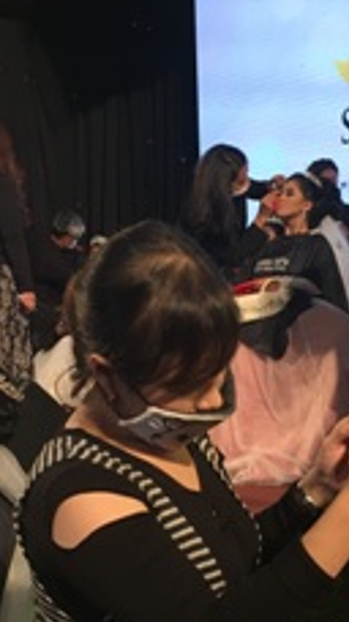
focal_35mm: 62
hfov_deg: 19.4
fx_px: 1022
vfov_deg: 33.5
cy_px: 420
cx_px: 147
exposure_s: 1/33
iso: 50
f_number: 2.2
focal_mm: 4.15
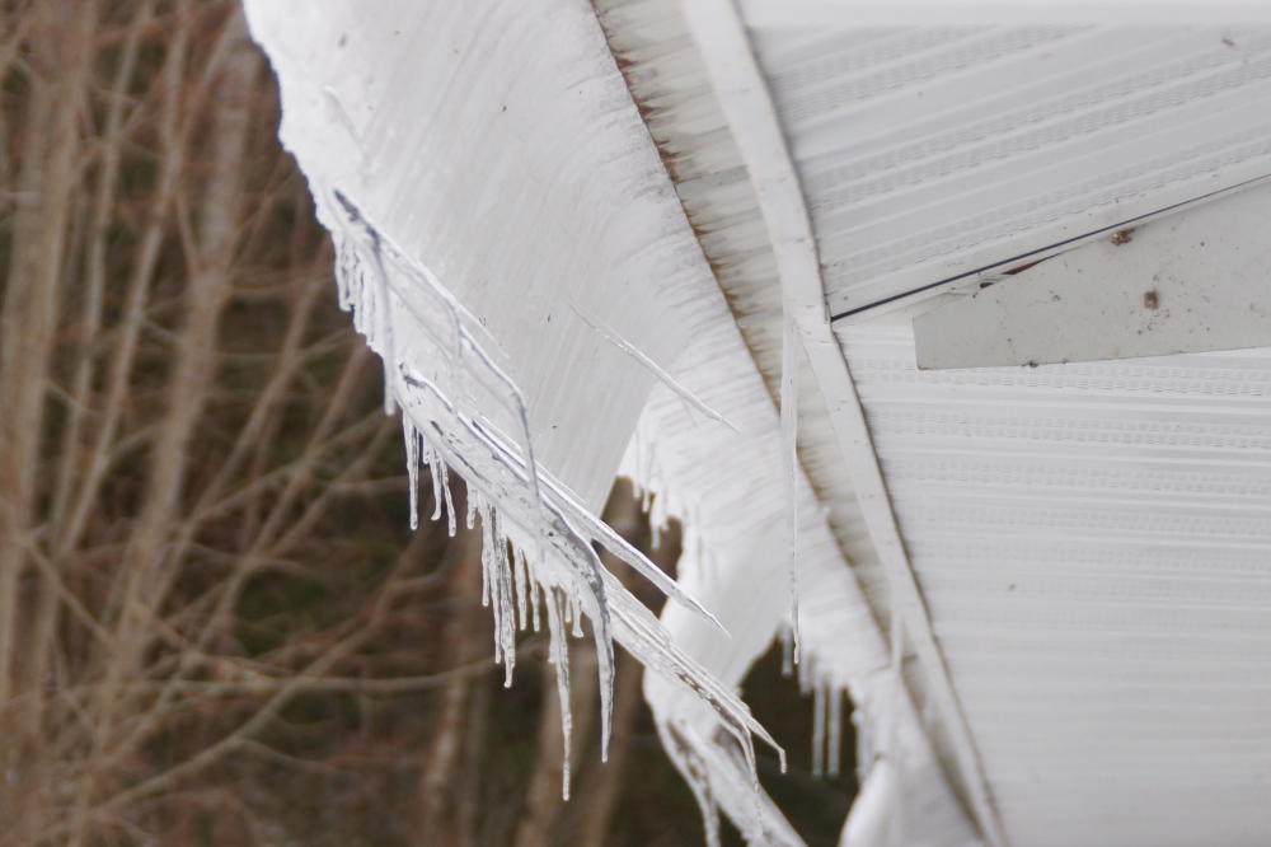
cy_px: 424
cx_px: 636
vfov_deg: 10.7
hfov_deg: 16.1
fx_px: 4500
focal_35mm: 128
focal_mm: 85
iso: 400
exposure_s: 1/160
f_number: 5.6
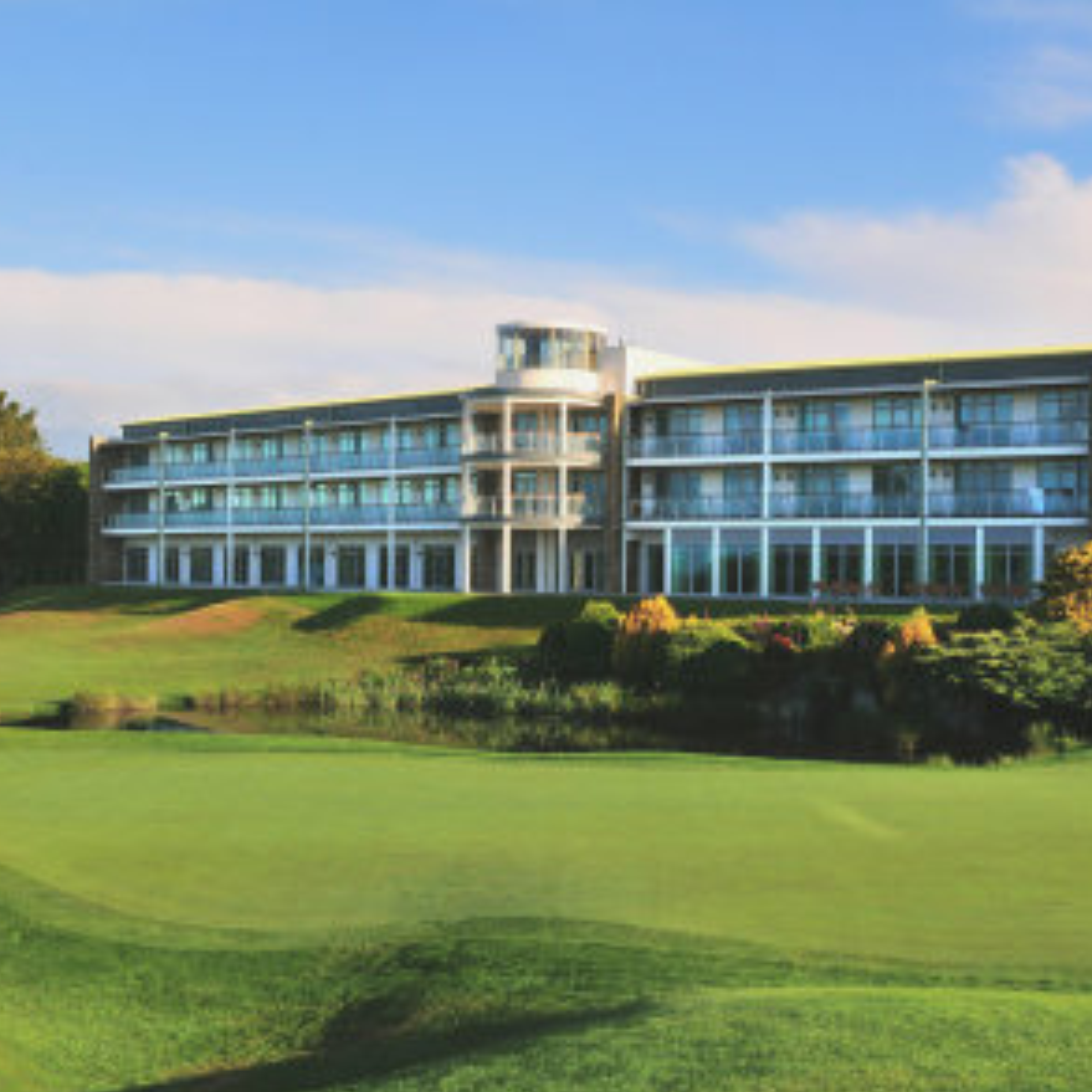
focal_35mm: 47
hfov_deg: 35.3
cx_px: 809
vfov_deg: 36.1
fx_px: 1677
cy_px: 553
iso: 250
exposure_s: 1/200
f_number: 11
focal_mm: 24
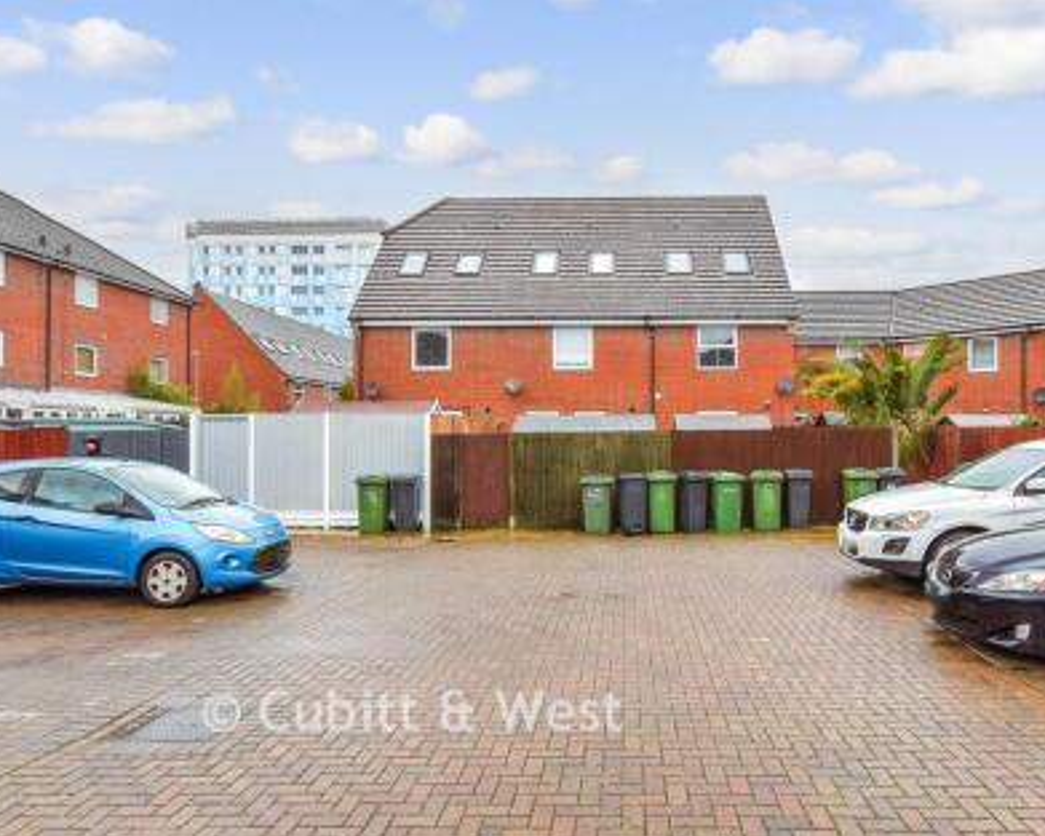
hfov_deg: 69.7
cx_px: 615
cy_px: 421
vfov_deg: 58.8
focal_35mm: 24
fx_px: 742
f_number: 7.1
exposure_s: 1/25
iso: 400
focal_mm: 14
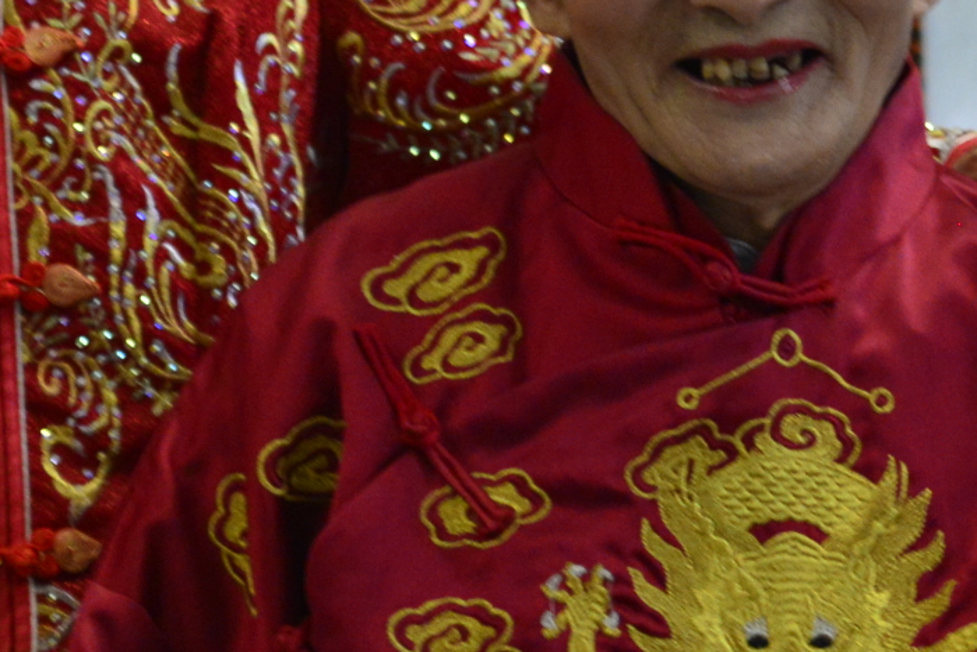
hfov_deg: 4.8
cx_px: 745
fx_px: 11699
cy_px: 332
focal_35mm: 431
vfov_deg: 3.2
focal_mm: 82
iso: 1600
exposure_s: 1/200
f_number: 2.8
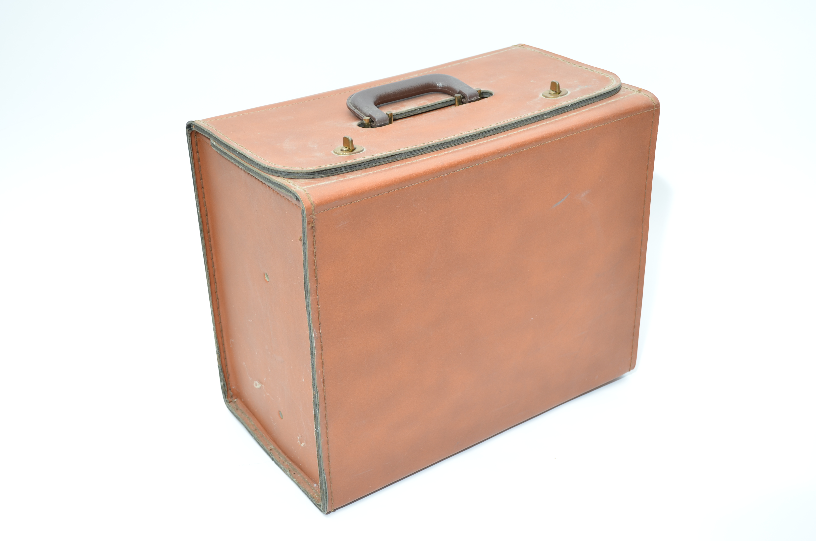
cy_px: 270
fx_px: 1018
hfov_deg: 43.7
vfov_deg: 29.7
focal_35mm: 45
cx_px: 408
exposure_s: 1/125
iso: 250
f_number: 5.6
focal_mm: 30
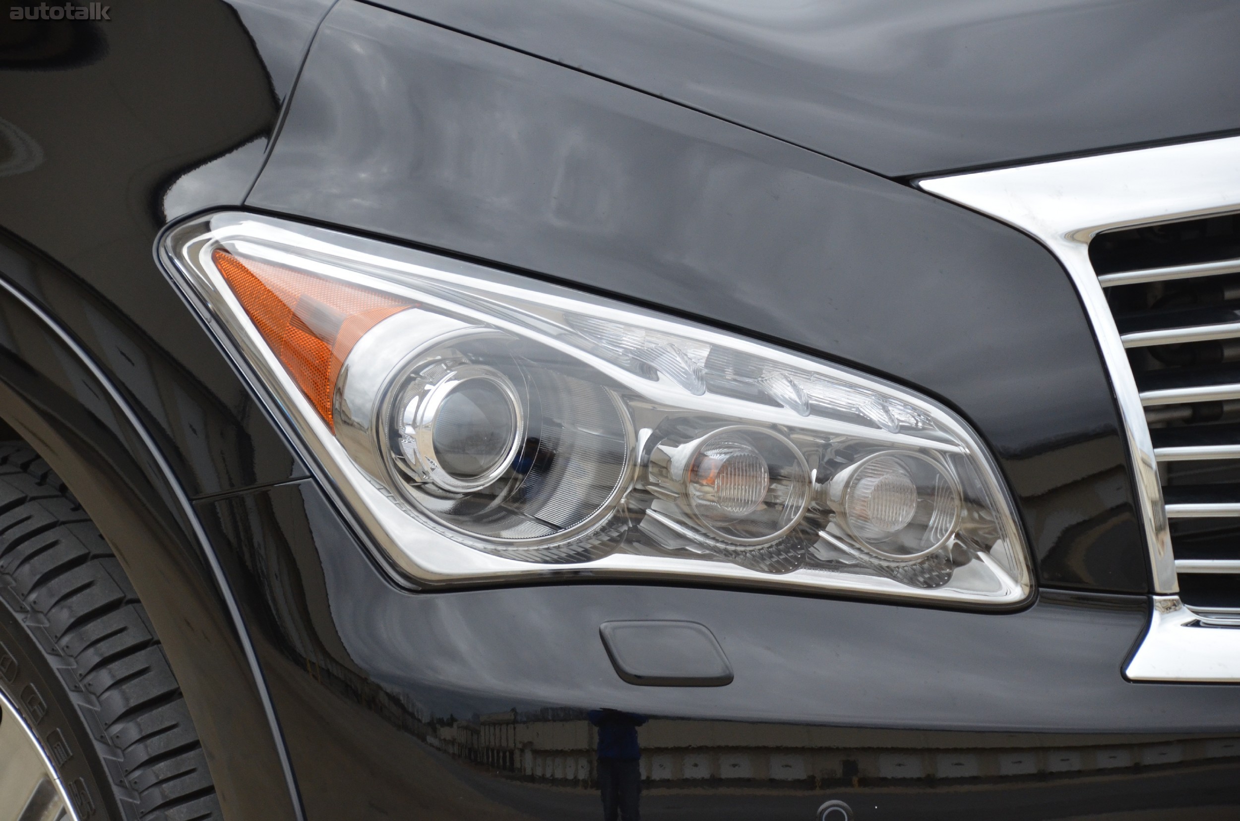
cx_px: 620
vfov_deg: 8.7
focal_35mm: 158
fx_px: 5414
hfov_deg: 13.1
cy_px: 410
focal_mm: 105
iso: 800
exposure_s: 1/1000
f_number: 5.3
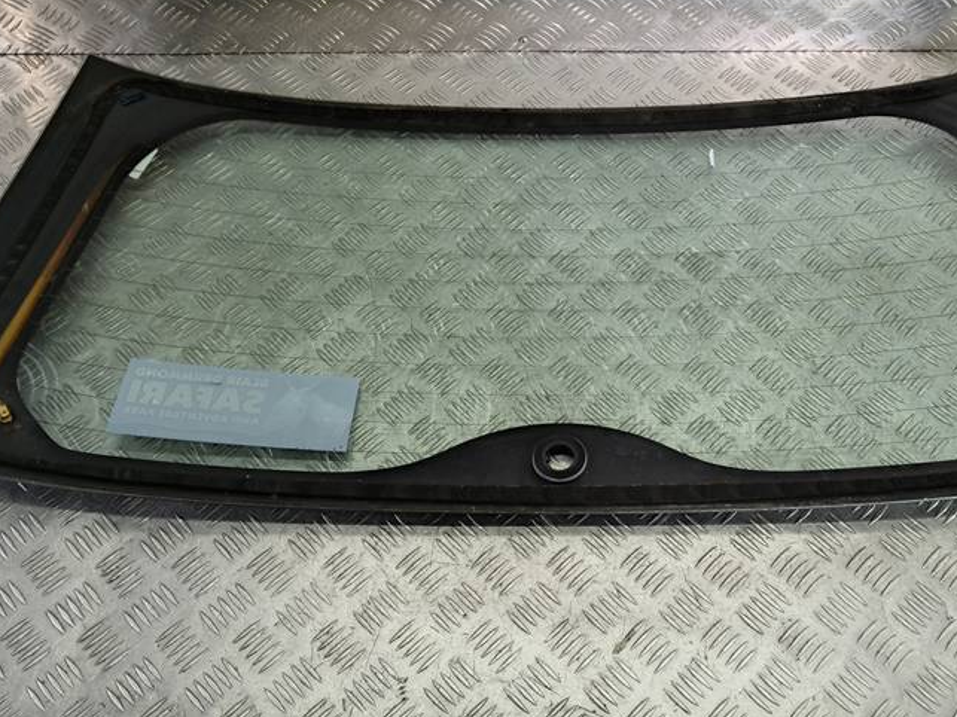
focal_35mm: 43
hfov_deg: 43.7
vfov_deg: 32.9
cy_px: 176
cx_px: 558
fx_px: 1189
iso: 77
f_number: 1.6
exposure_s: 1/33.3
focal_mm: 4.11
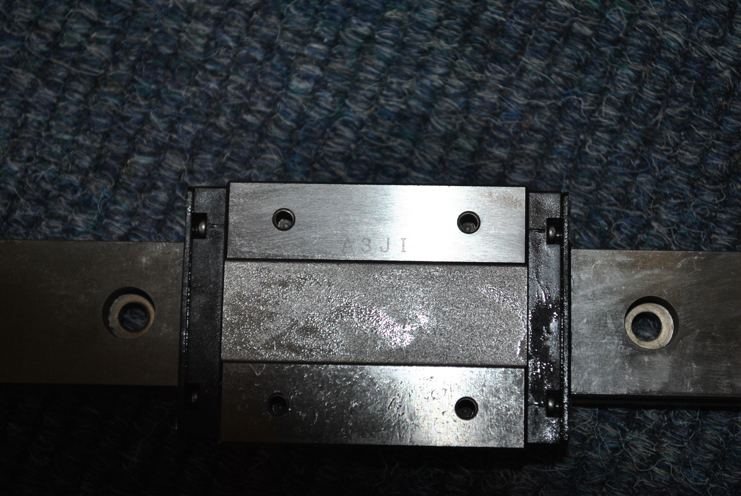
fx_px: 1700
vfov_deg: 16.6
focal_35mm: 82
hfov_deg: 24.6
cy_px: 248
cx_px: 370
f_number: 5.6
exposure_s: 1/60
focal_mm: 55
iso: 180
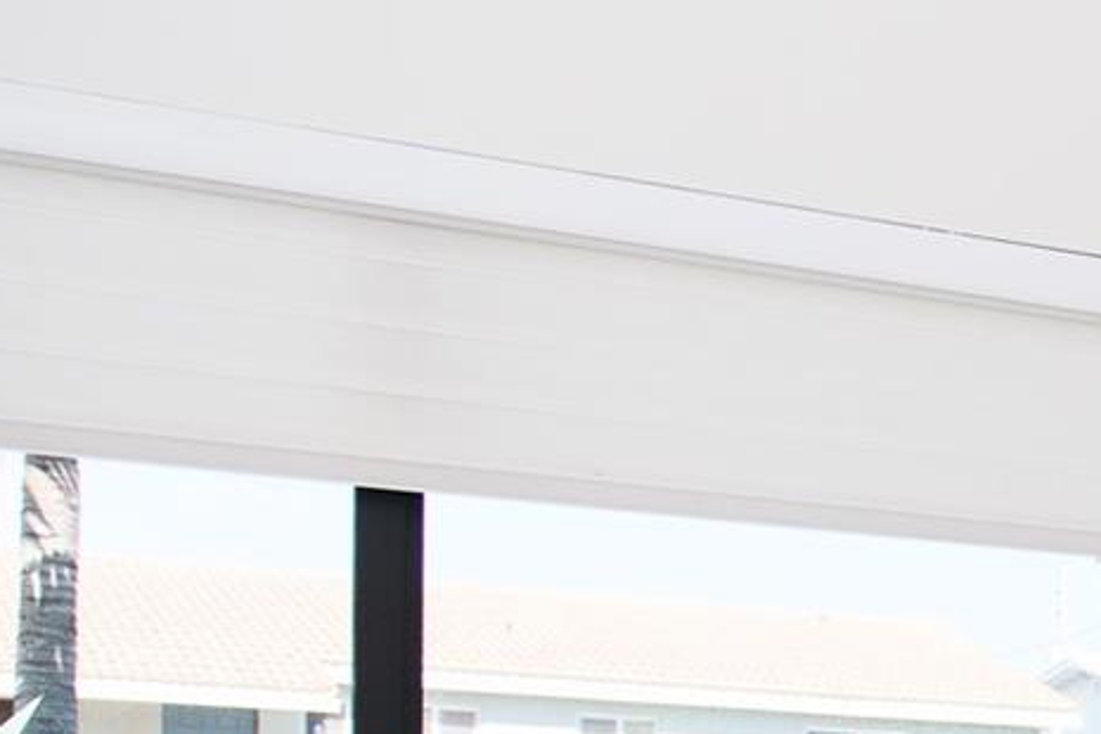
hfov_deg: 19.5
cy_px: 770
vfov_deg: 15.5
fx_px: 2630
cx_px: 1807
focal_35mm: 86
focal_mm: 17
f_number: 4.5
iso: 400
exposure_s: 1/320
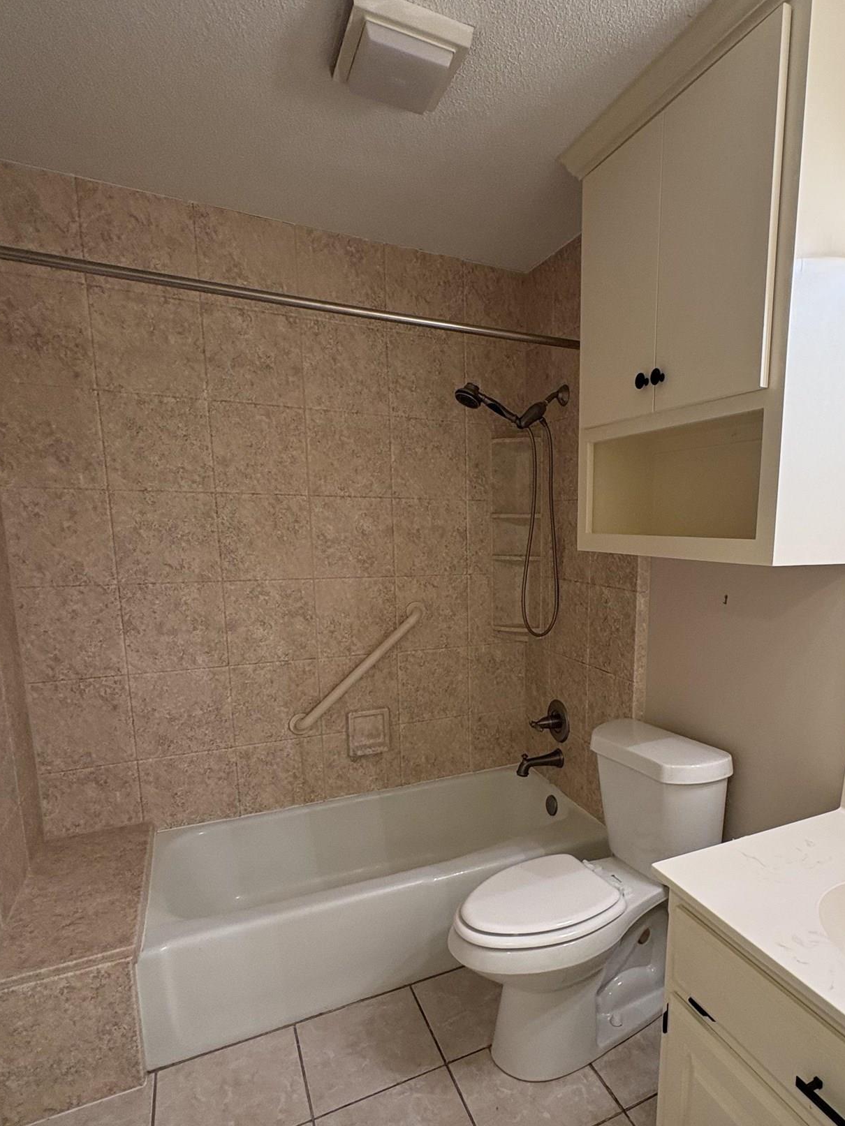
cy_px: 635
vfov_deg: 81.3
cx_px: 551
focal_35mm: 20
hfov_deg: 64.6
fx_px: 651
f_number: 2.2
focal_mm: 2.22
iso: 250
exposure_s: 1/60
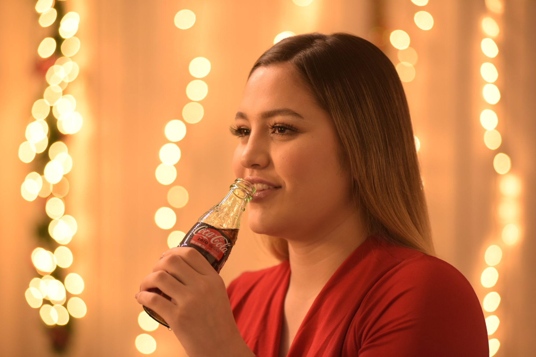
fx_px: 1564
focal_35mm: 105
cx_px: 268
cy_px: 178
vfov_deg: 13.1
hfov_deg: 19.4
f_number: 2.8
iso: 1600
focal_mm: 105
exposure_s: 1/80
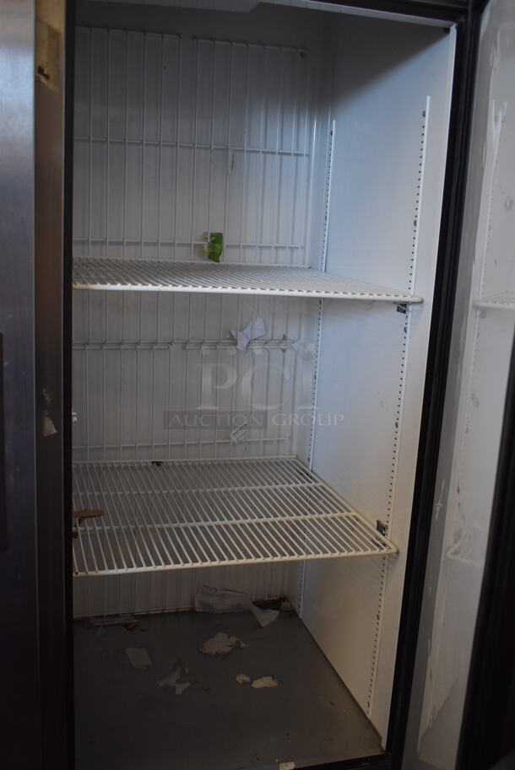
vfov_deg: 53.1
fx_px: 771
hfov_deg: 36.9
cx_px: 258
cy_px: 385
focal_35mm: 36
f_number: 4
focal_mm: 24
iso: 1250
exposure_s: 1/125
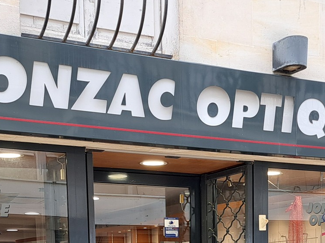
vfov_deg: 18.4
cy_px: 325
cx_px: 176
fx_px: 695
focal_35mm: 74
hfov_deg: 26.3
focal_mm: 5.23
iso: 50
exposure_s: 1/50
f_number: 1.8
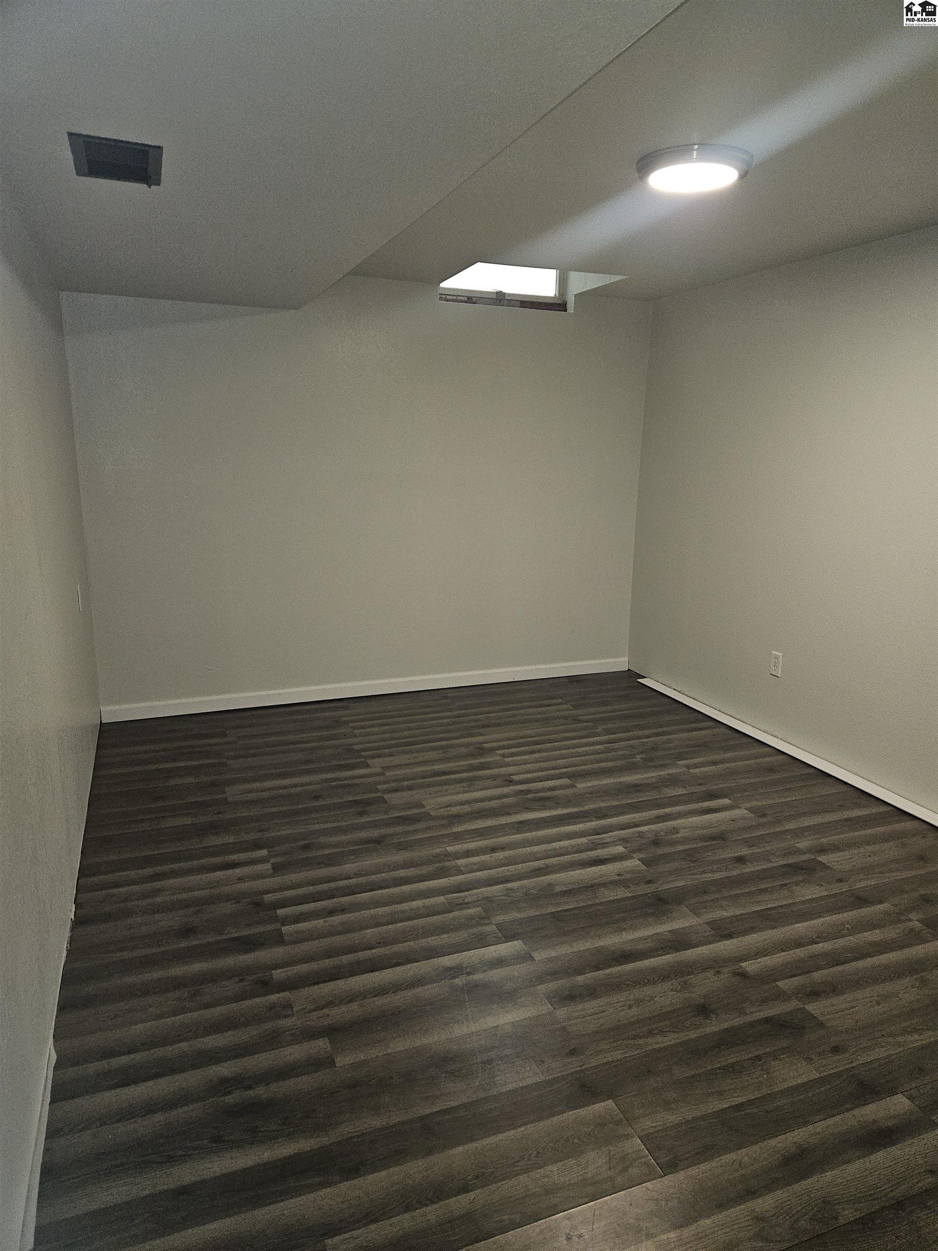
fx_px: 831
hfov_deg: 58.9
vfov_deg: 73.9
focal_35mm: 23
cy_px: 626
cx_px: 469
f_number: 1.8
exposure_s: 1/24
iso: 100
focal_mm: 5.4
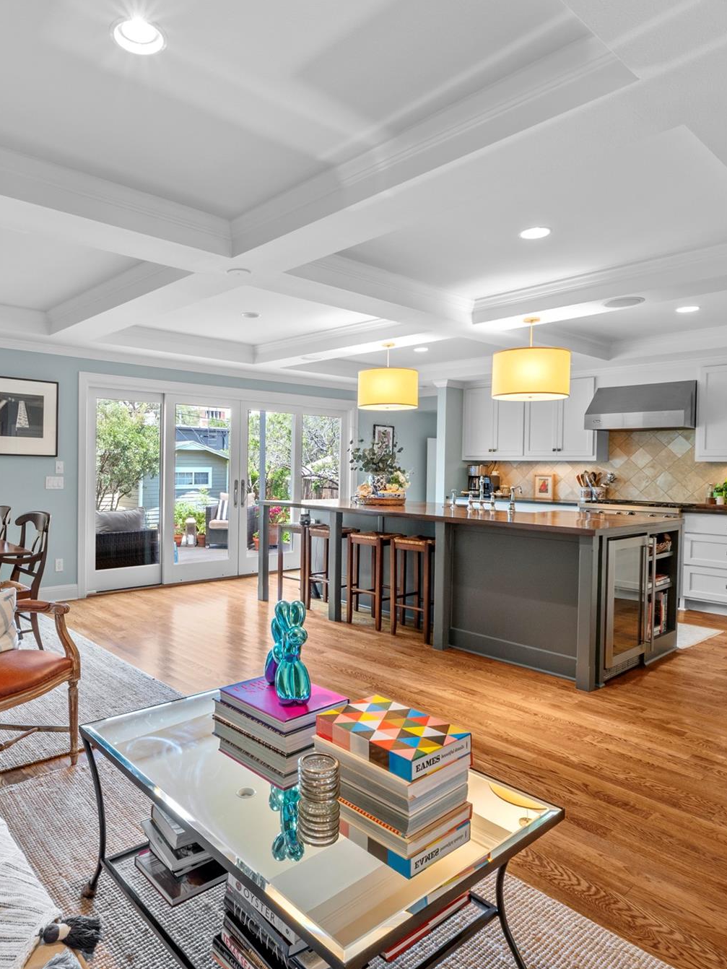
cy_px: 479
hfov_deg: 60.5
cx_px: 286
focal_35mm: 22
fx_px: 616
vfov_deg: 76.4
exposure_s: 2
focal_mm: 10
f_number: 11
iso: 250
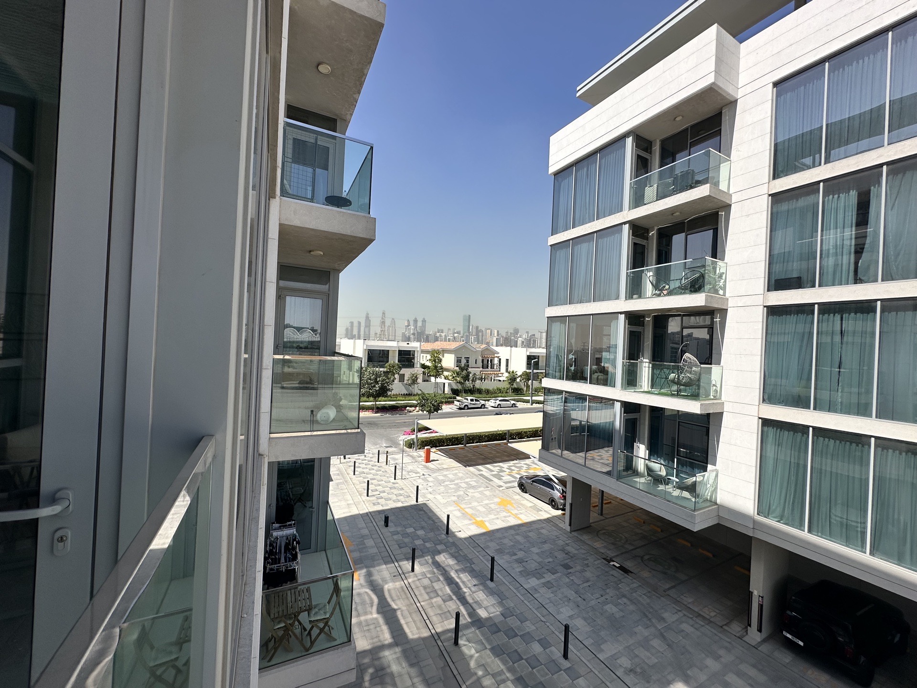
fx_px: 371
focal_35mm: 14
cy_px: 344
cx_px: 458
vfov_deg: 85.7
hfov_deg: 102.1
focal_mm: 2.22
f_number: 2.2
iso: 50
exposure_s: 1/2747
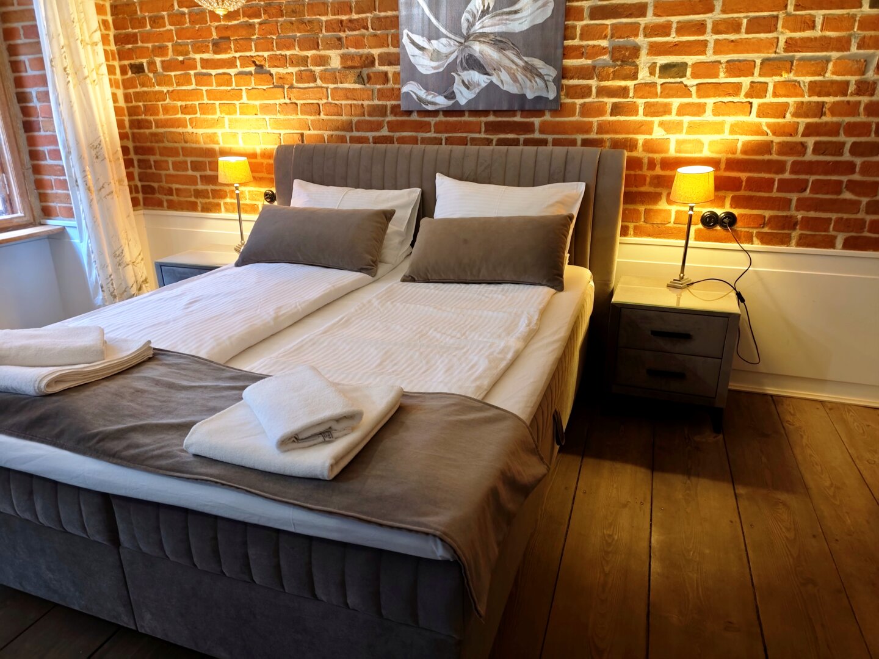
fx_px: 584
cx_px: 440
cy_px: 330
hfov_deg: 73.9
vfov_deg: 58.9
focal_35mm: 23
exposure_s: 1/33.3
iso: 2000
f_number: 1.65
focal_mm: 6.19
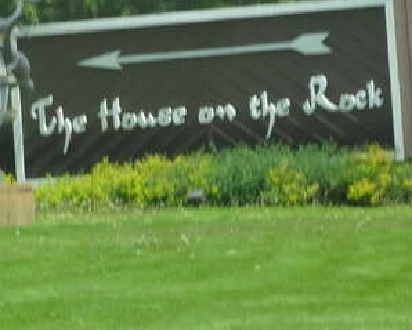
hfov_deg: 2.5
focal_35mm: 759
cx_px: -101
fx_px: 9264
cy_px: 51
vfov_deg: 2.0
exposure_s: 1/250
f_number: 6.3
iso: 125
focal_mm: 49.49
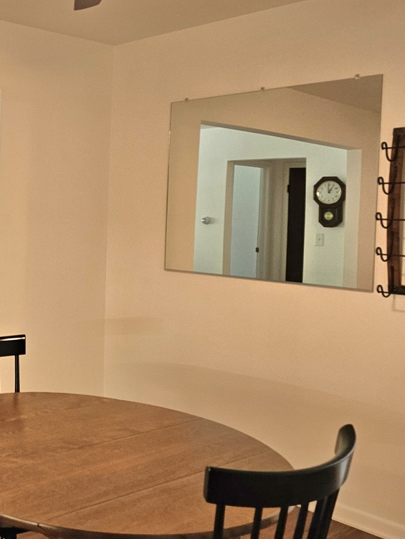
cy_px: 234
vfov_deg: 42.8
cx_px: -34
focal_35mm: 44
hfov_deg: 29.8
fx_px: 686
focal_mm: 6.3
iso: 250
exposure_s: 1/120
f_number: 1.7
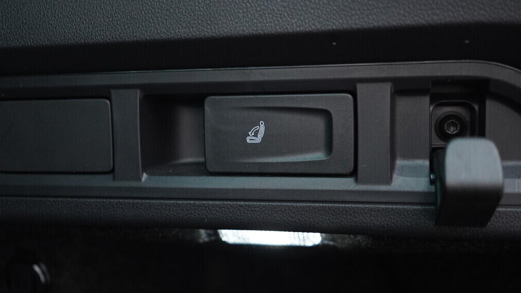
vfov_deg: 31.2
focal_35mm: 38
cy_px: 150
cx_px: 259
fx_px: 525
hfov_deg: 52.8
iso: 500
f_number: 2.8
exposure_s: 1/40
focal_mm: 24
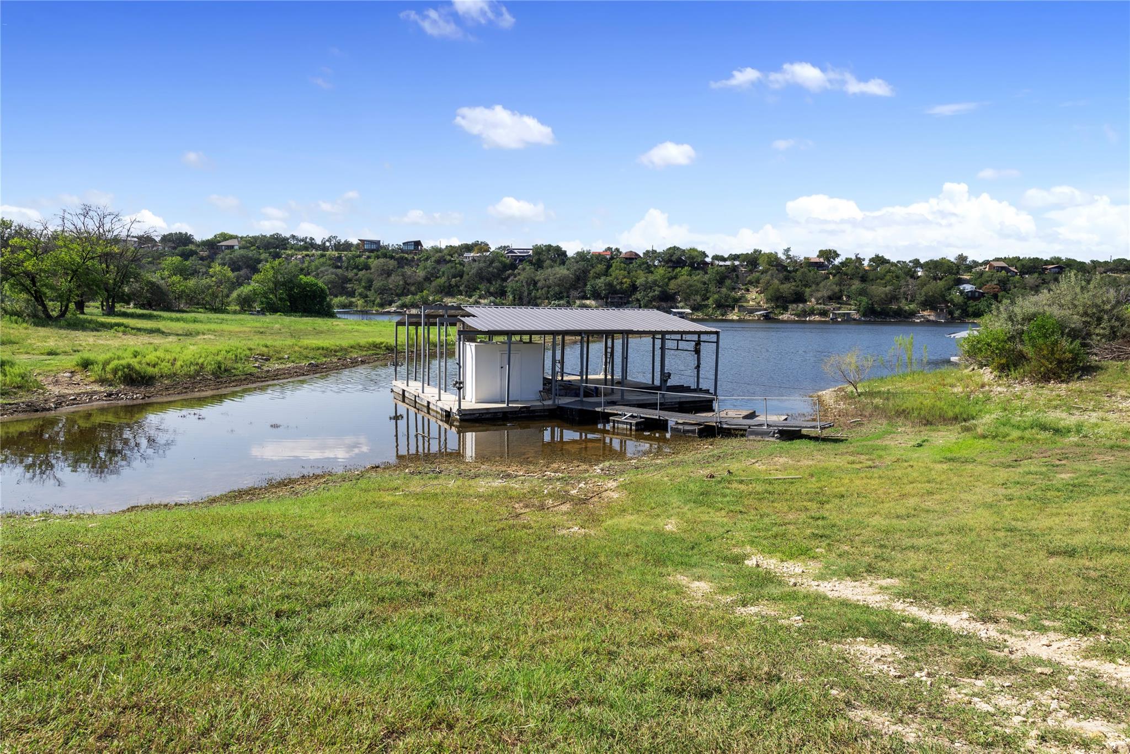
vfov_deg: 55.1
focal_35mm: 23
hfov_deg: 76.1
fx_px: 722
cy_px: 377
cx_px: 565
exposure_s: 1/500
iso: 400
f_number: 8
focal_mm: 23
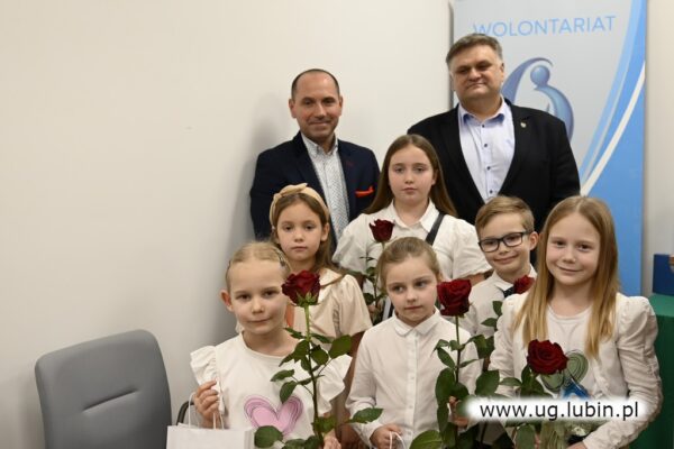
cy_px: 224
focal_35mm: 42
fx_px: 786
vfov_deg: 31.9
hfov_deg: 46.4
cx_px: 337
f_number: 2.8
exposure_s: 1/125
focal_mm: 28
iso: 500
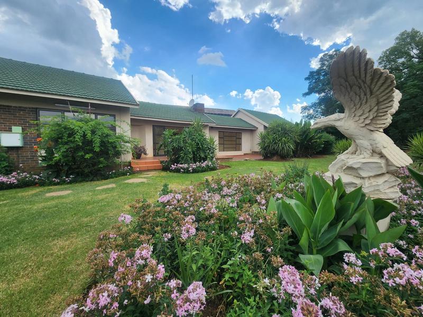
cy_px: 158
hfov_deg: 106.2
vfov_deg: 89.9
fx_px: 159
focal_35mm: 13
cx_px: 212
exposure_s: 1/950
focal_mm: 2.2
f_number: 2.2
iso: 50
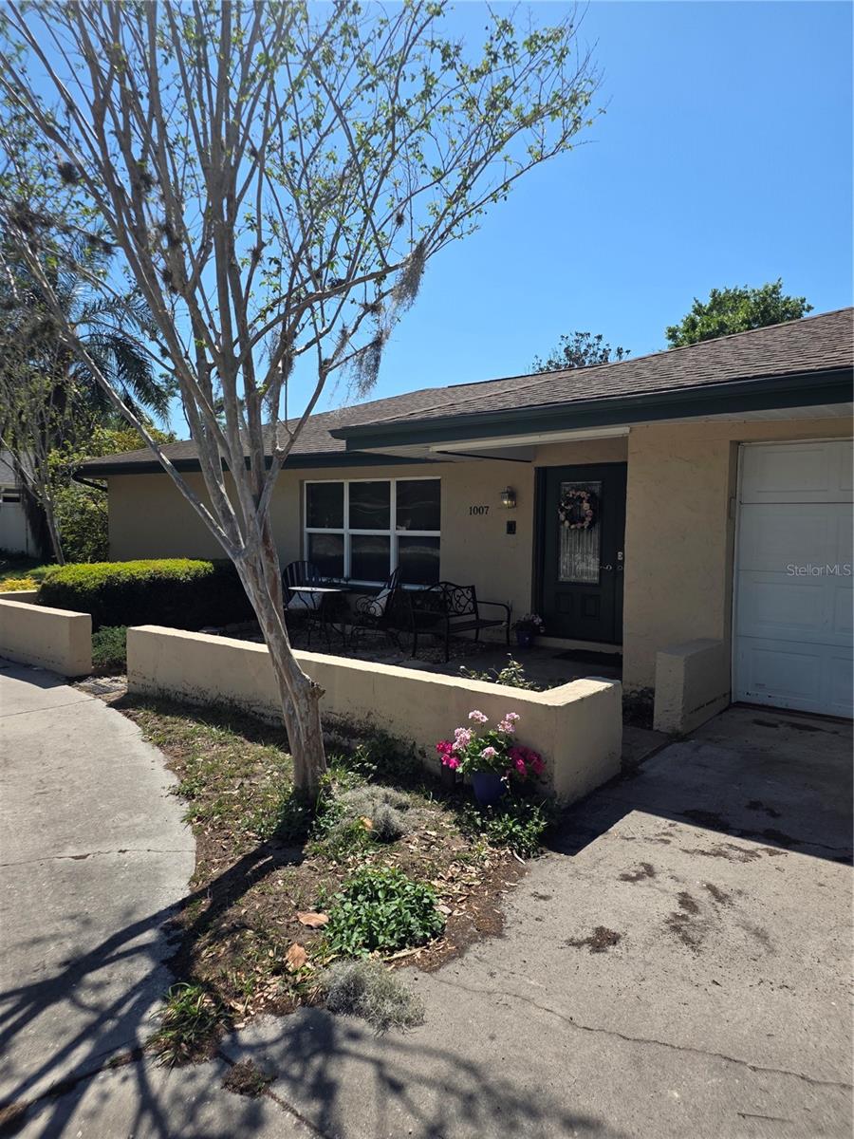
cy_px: 570
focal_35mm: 23
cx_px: 427
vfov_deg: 73.9
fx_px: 757
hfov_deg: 58.9
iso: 80
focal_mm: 6.25
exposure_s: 1/5958
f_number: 1.7
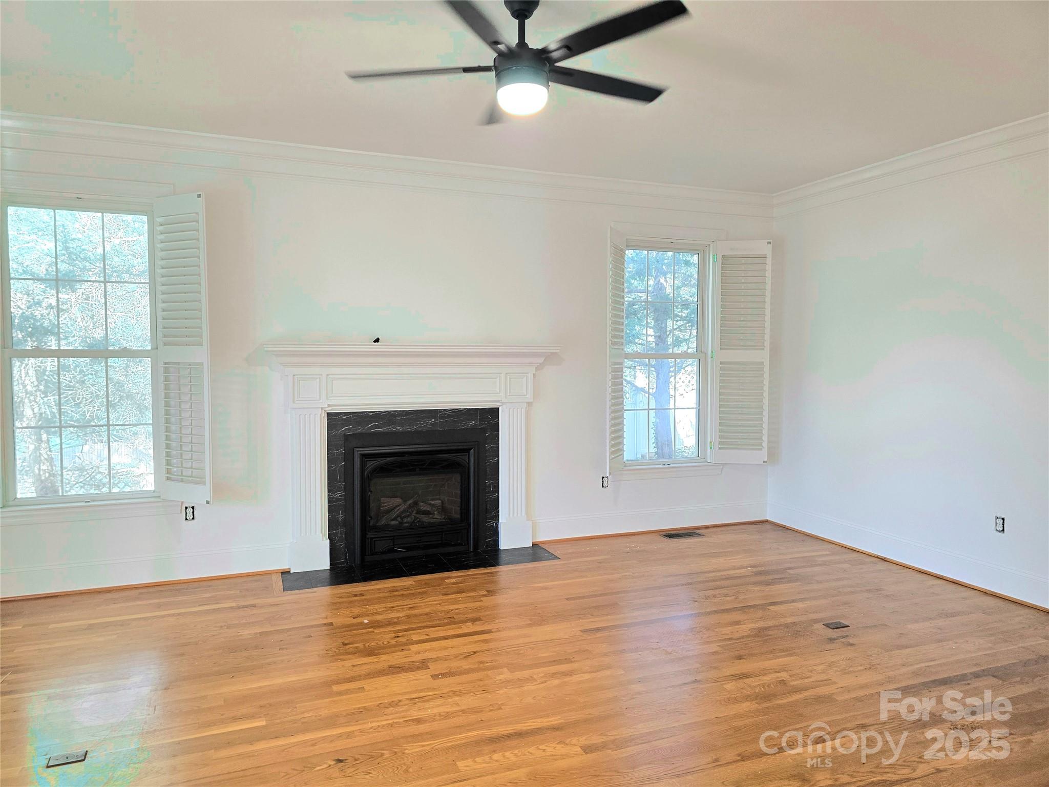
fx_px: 697
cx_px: 524
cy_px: 394
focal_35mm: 23
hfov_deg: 73.9
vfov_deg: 58.9
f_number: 1.7
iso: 200
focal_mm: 6.3
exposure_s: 1/101
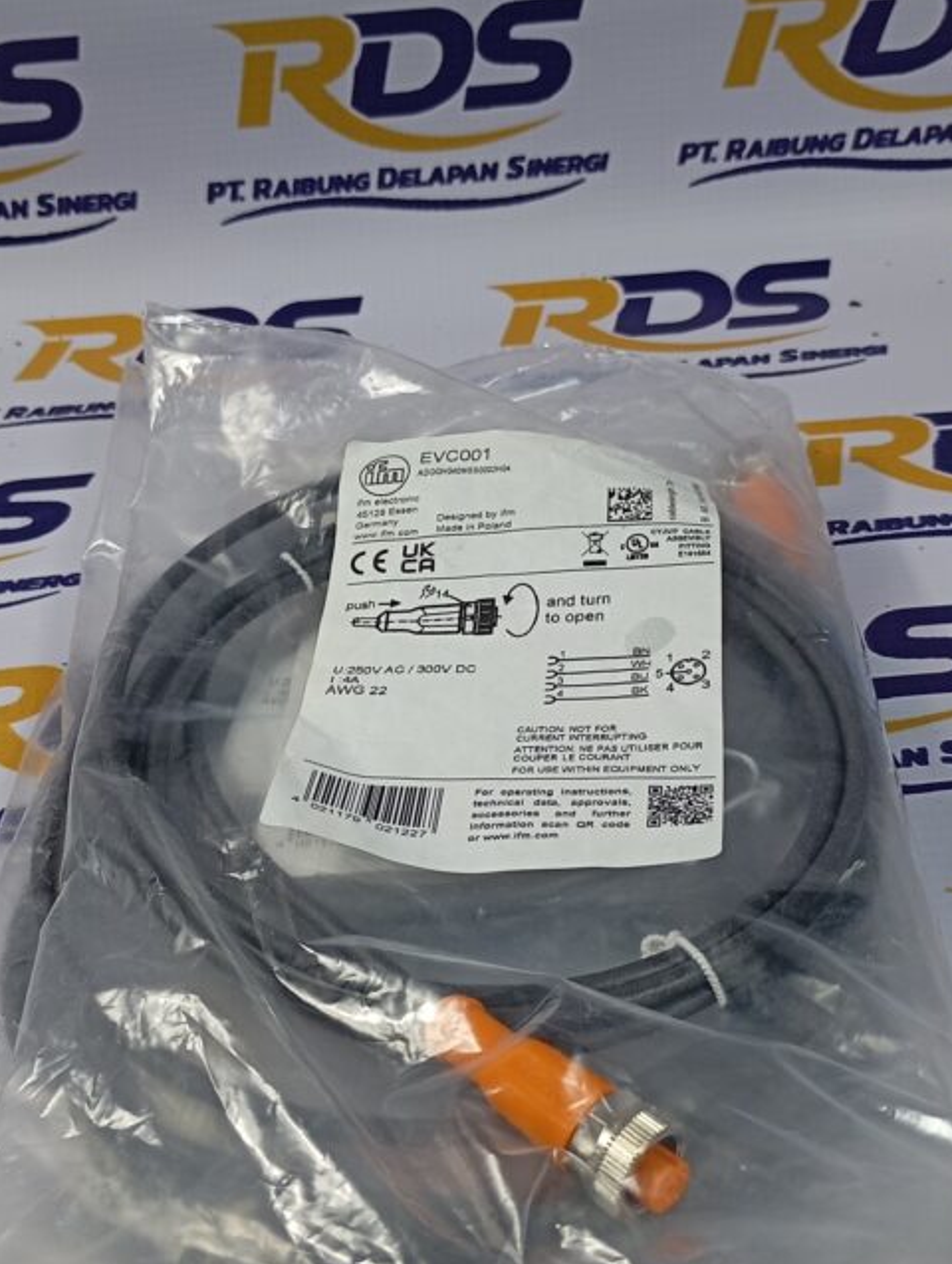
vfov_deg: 42.0
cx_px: 469
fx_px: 1645
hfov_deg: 32.3
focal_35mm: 45
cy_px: 681
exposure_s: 1/33.3
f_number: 1.8
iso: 365
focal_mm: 4.27
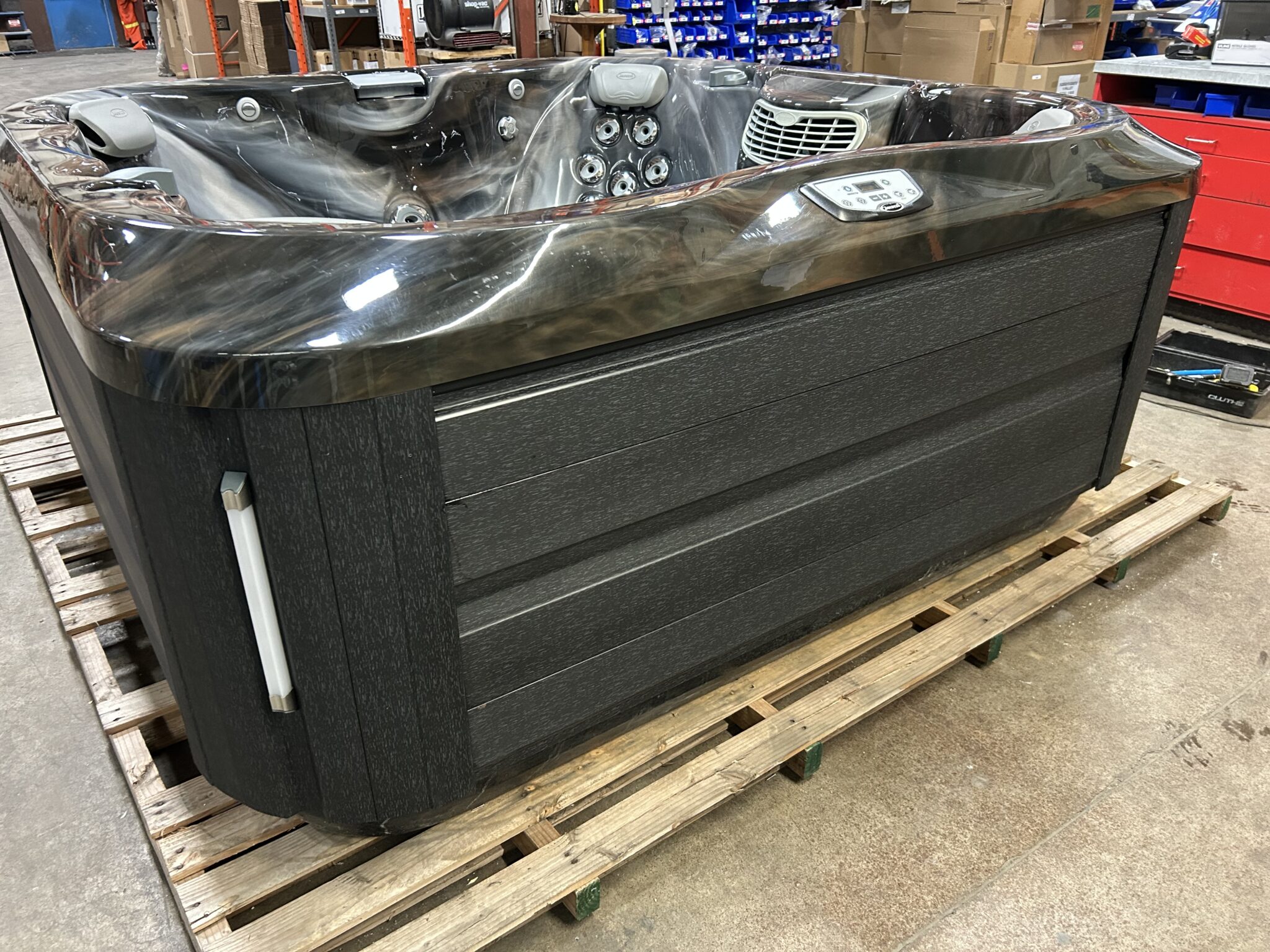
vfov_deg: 53.1
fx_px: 954
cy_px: 476
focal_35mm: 26
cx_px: 635
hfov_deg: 67.3
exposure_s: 1/40
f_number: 1.5
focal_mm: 5.7
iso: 400
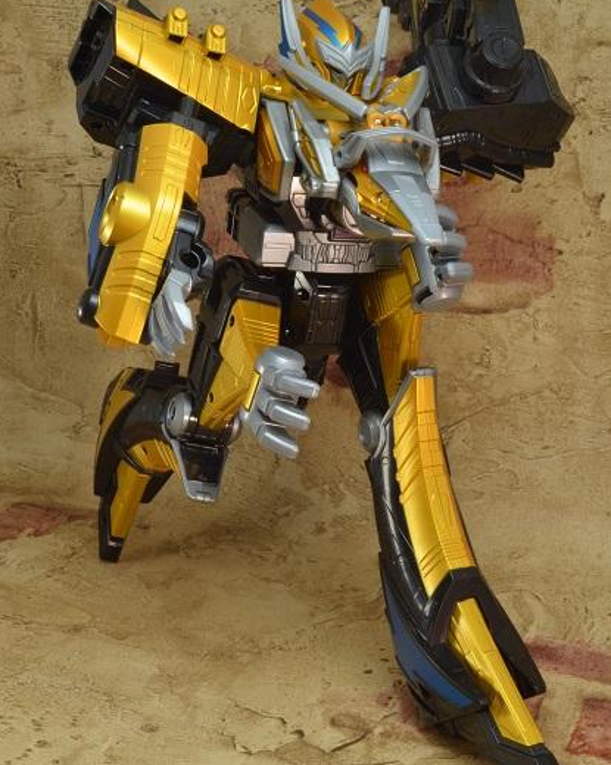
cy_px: 355
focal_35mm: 61
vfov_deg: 31.2
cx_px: 301
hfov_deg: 25.1
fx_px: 1370
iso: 100
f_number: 22
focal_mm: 35
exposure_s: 1/1.3
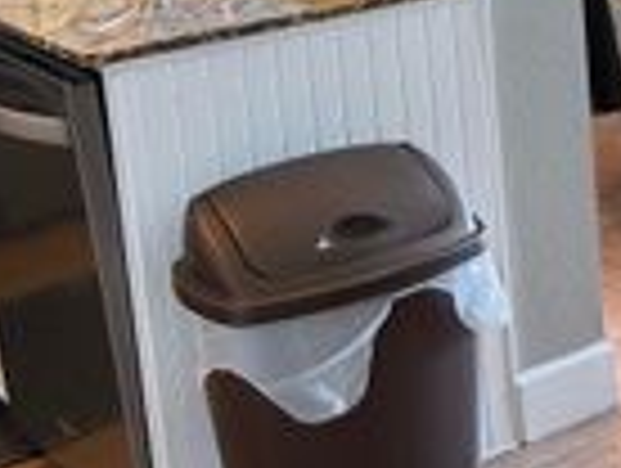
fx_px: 1689
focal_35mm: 94
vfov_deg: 15.3
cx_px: 1080
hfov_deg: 17.4
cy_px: -83
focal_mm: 5.7
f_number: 1.5
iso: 50
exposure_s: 1/120
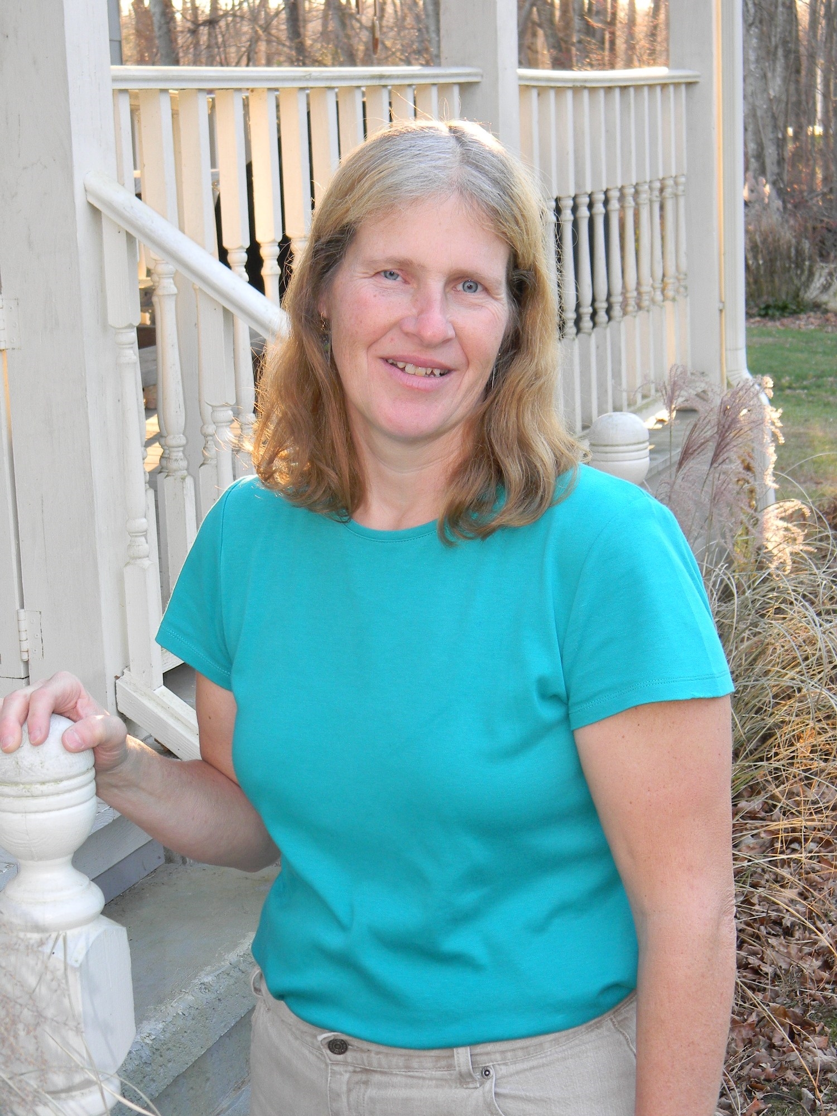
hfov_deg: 21.9
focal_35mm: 67
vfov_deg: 29.0
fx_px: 2160
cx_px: 418
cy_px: 558
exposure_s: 1/30
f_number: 4.3
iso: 96
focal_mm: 12.2
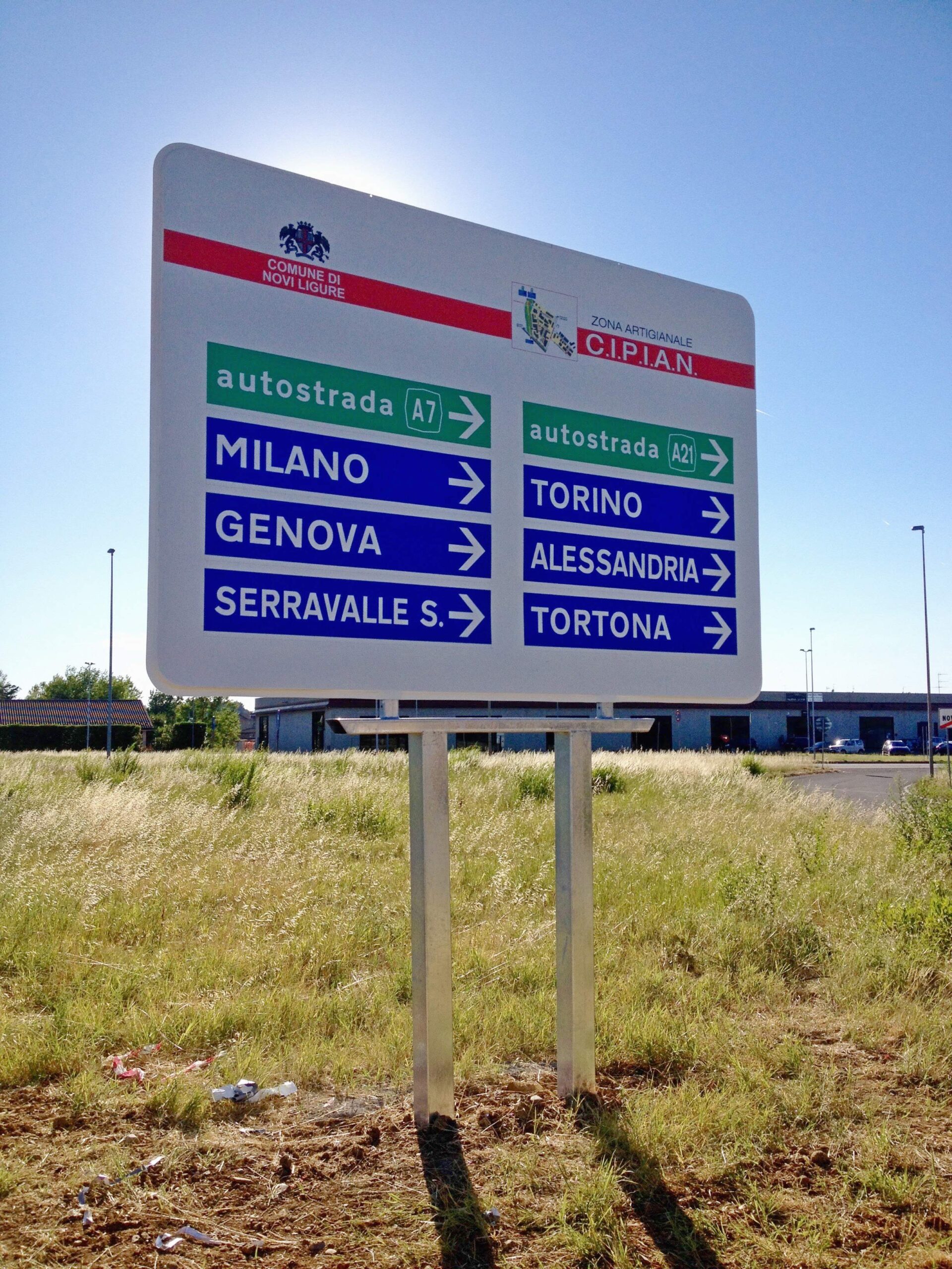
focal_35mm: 35
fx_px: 1283
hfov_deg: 40.7
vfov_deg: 52.6
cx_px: 476
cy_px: 634
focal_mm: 4.28
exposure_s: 1/1842
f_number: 2.4
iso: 50
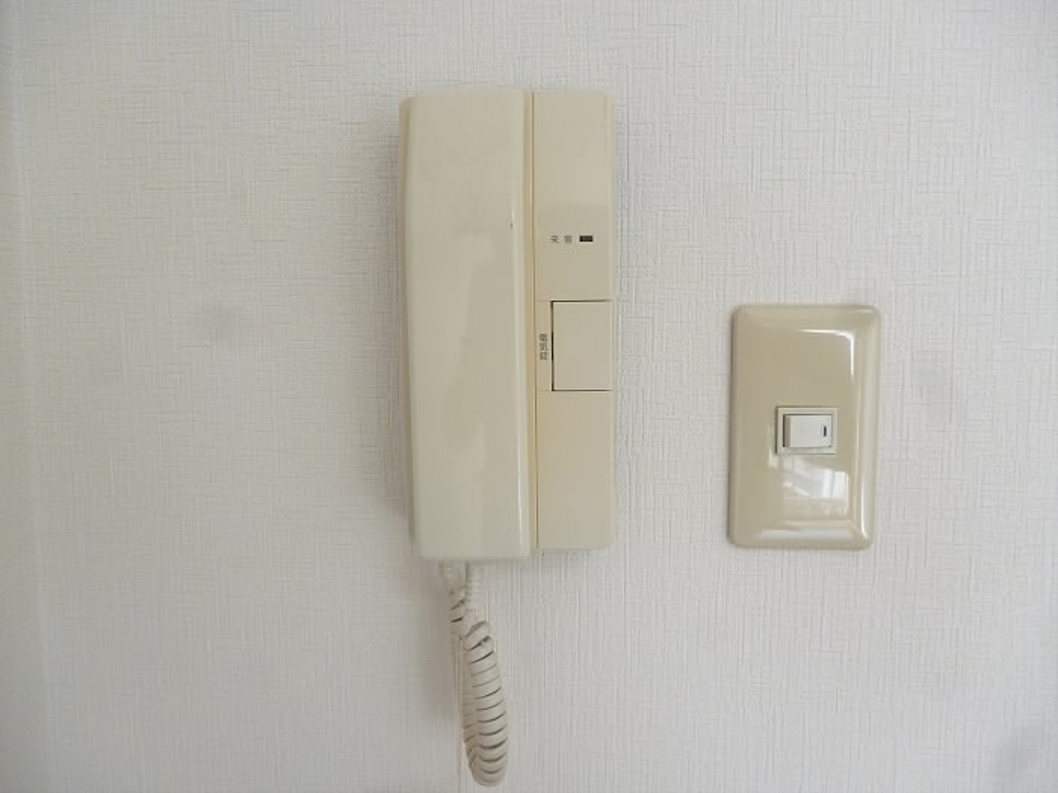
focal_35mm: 28
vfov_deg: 49.7
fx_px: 856
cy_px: 396
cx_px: 529
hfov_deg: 63.4
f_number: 3.1
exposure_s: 1/60
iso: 320
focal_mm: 5
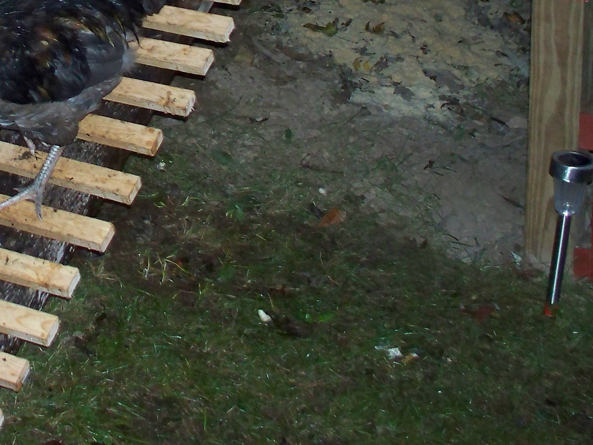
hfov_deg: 19.5
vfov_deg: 14.4
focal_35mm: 98
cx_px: 13
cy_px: -139
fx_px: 1679
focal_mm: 7.54
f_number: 2.8
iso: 200
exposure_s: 1/30
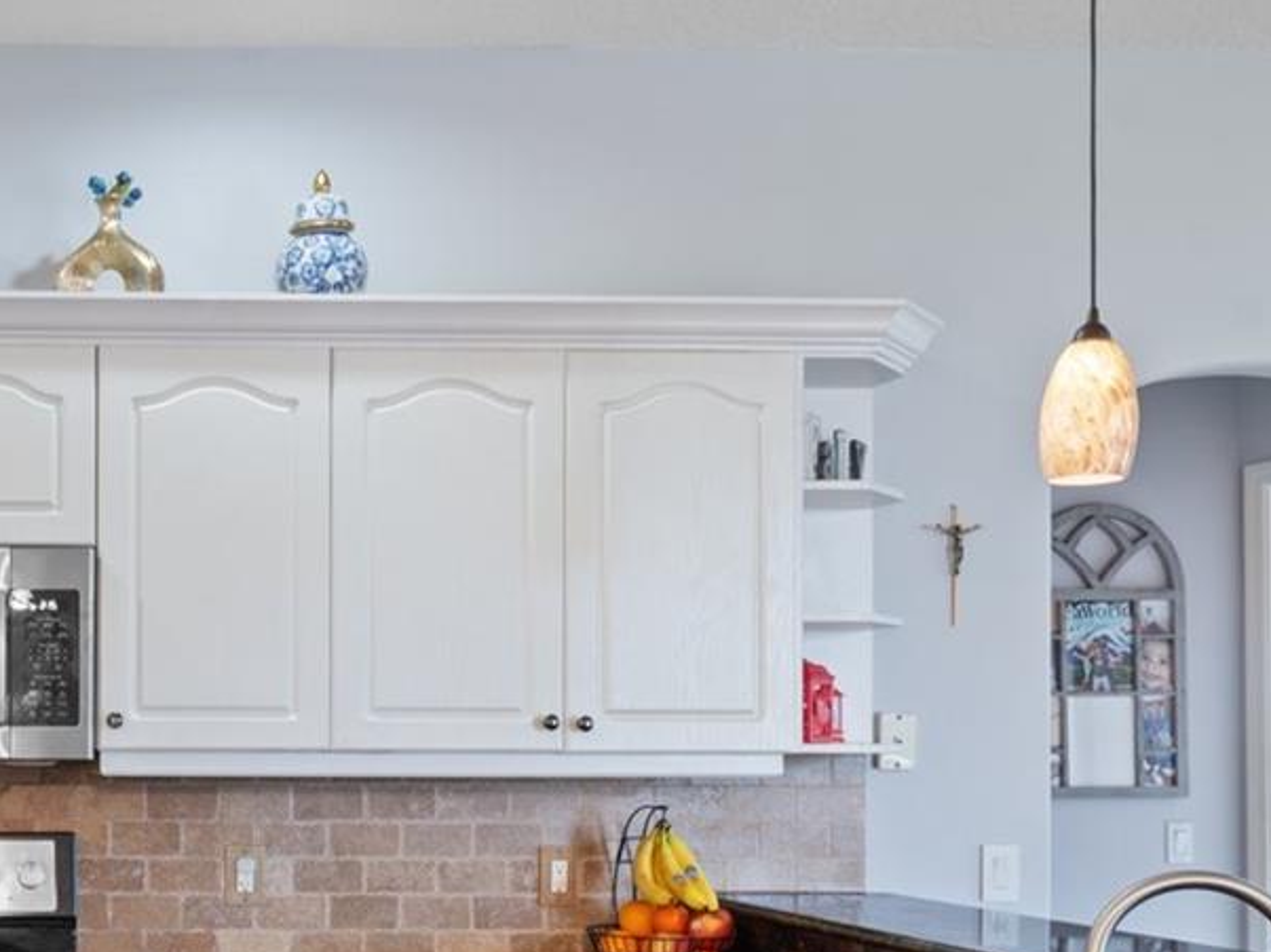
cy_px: 754
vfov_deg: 30.8
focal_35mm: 46
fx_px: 1688
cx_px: -38
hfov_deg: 36.5
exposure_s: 2
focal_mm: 18
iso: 320
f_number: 8
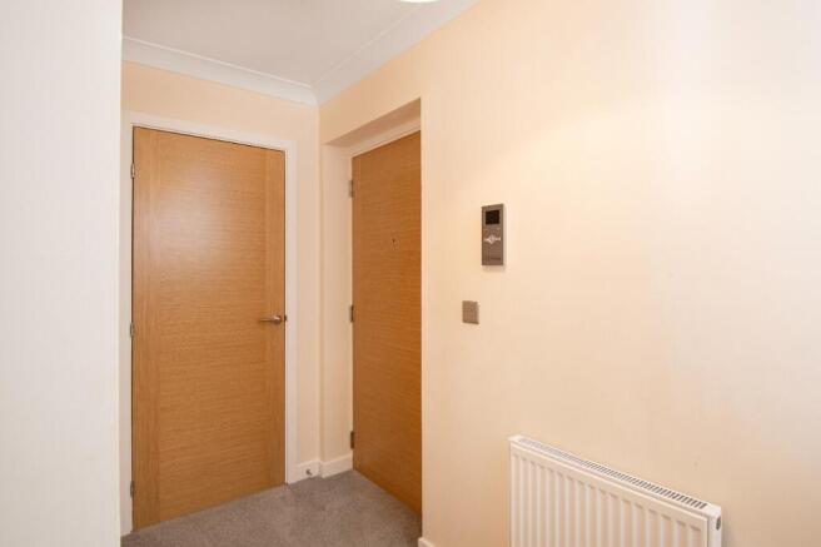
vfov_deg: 67.4
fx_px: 410
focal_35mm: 18
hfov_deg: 90.0
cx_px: 410
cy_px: 274
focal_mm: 12
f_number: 8
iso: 320
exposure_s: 1/6
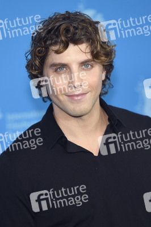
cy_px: 114
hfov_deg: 7.6
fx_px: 1134
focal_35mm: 180
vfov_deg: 11.4
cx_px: 76
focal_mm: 180
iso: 800
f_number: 3.5
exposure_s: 1/320
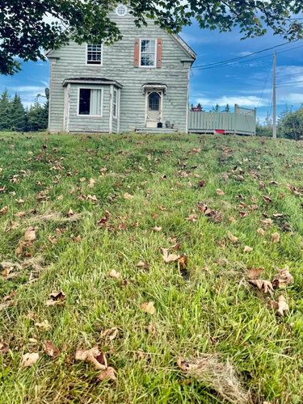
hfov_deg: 44.0
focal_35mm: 32
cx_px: 129
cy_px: 139
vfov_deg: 55.8
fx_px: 373
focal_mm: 6.76
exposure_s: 1/2299
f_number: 1.78
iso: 100
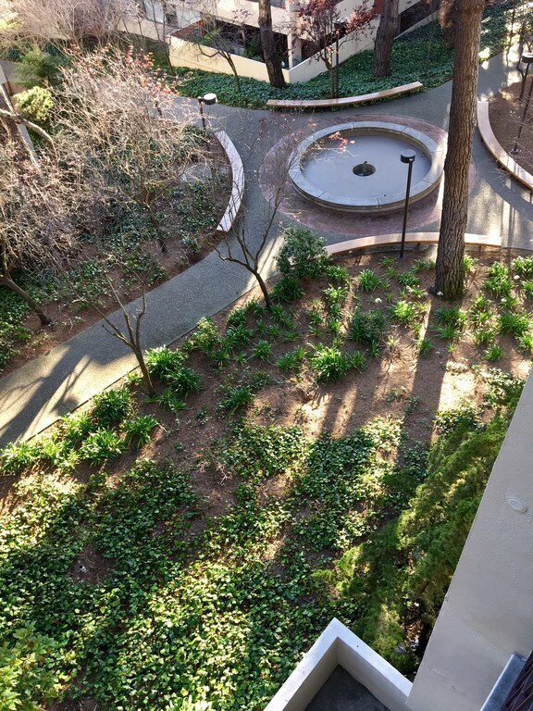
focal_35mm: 29
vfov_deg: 61.7
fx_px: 595
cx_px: 266
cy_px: 356
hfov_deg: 48.2
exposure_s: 1/60
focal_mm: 4.15
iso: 32
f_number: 2.2
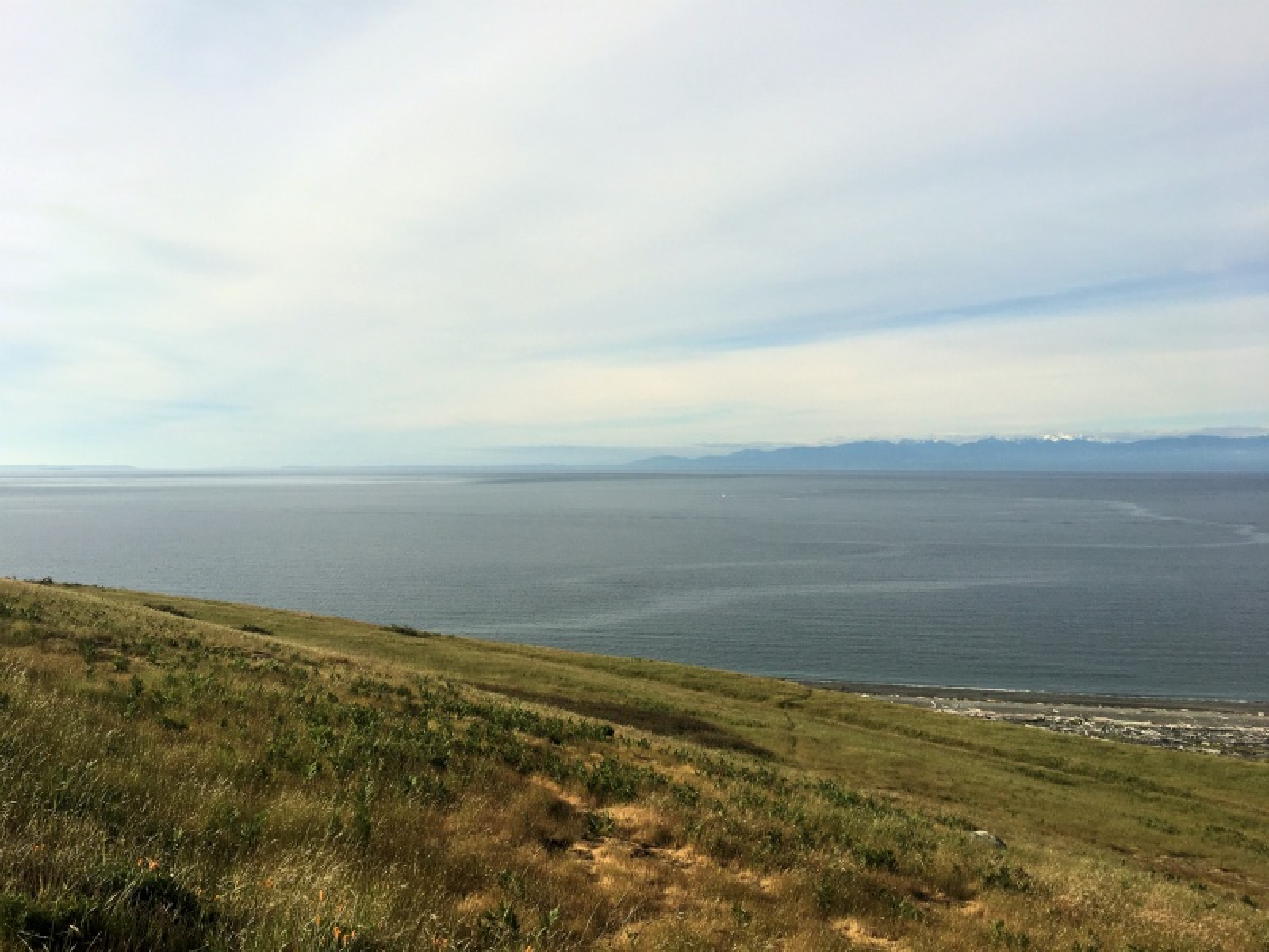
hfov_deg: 61.7
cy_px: 476
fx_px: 1063
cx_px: 634
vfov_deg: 48.2
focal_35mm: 29
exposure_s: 1/2079
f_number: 2.2
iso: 25
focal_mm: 4.15
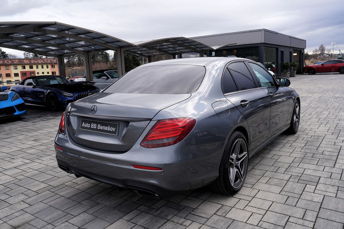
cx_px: 172
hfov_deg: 63.7
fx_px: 277
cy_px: 114
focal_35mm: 29
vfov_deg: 45.0
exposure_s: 1/125
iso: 100
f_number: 5.6
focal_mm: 29
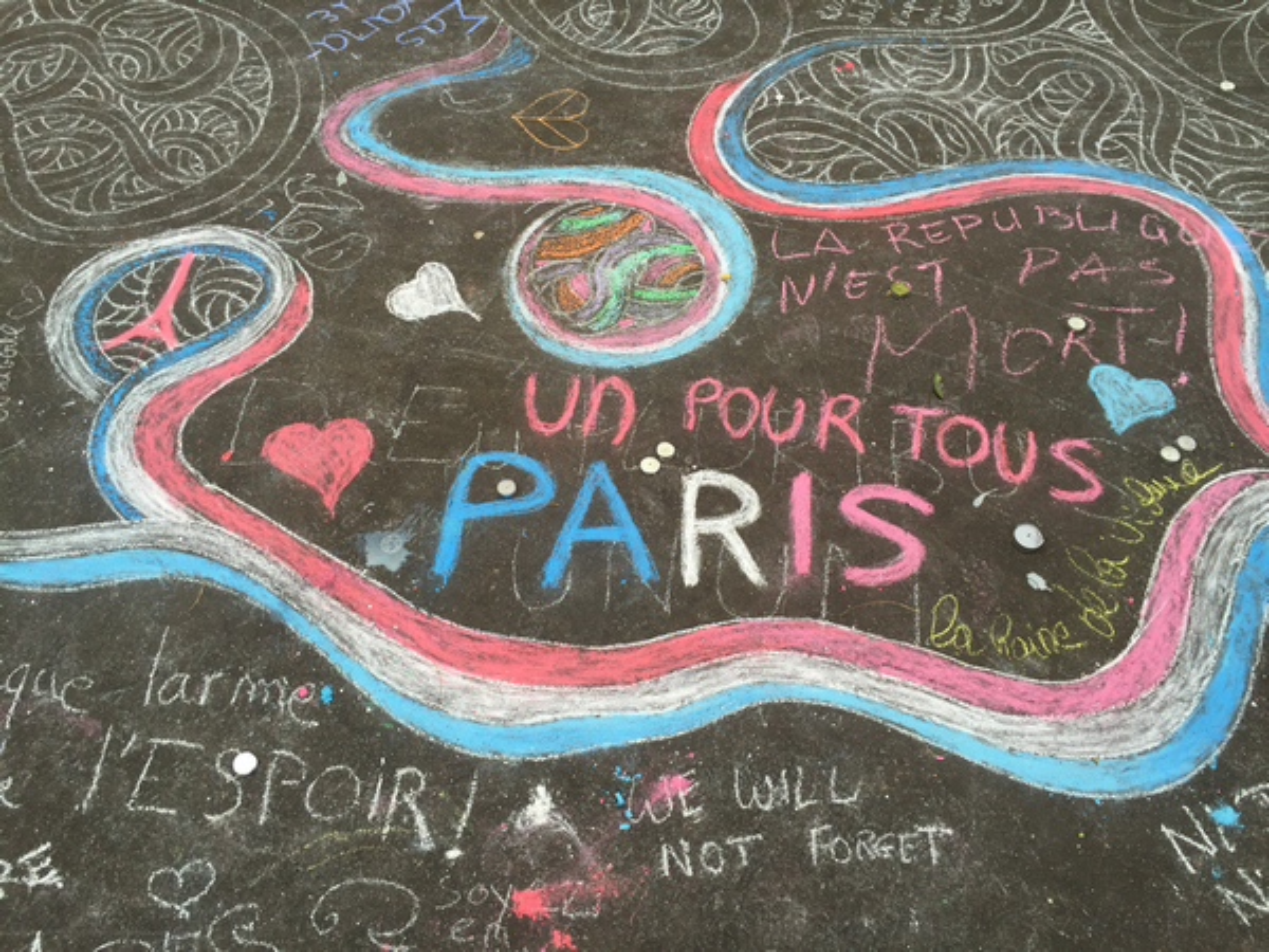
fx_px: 1063
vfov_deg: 48.2
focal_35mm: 29
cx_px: 634
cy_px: 476
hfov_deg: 61.7
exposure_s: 1/213
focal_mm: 4.15
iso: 32
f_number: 2.2
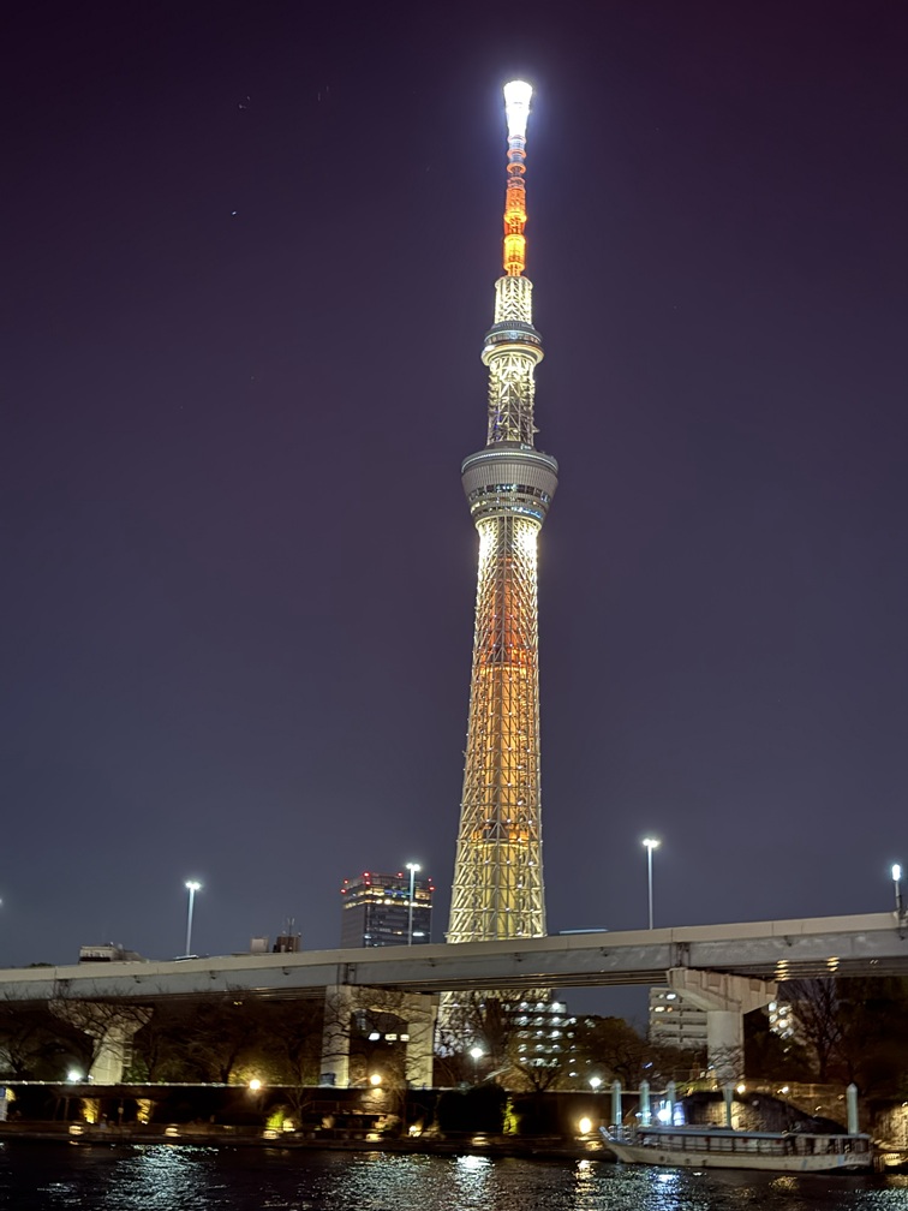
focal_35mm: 48
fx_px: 1679
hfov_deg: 30.3
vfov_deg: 39.7
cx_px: 454
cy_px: 606
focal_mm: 6.76
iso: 640
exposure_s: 1/5
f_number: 1.78
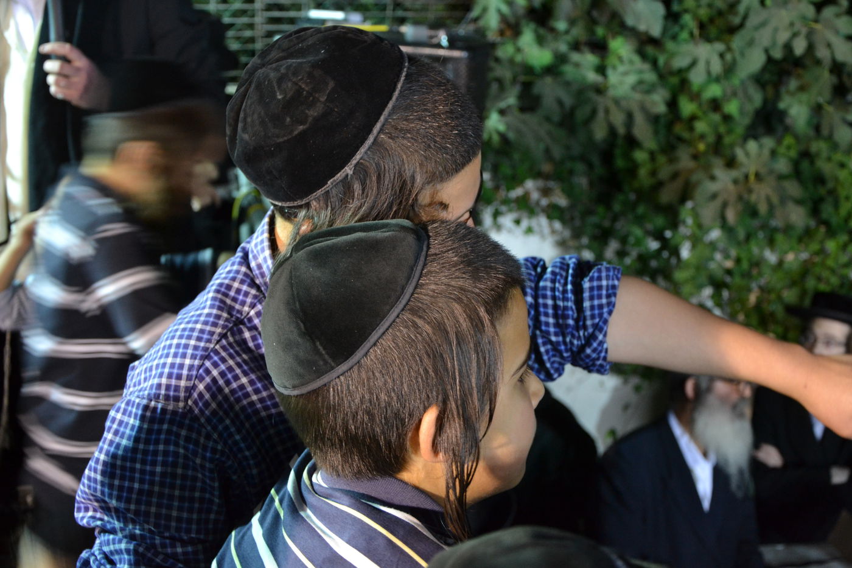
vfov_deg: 26.5
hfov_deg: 38.9
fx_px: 1207
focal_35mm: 51
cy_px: 284
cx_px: 426
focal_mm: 34
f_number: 4.2
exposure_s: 1/15
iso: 1100
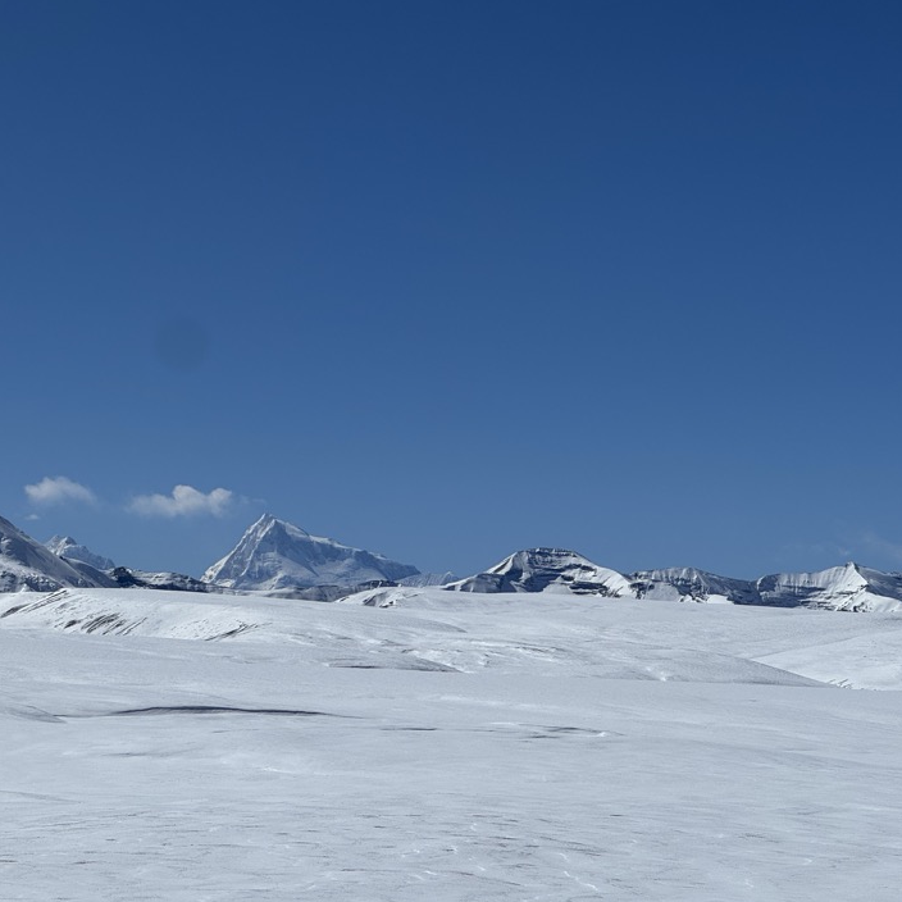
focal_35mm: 99
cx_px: 263
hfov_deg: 17.5
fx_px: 2919
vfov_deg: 17.6
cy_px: 464
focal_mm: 9
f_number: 2.8
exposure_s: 1/4785
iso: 25
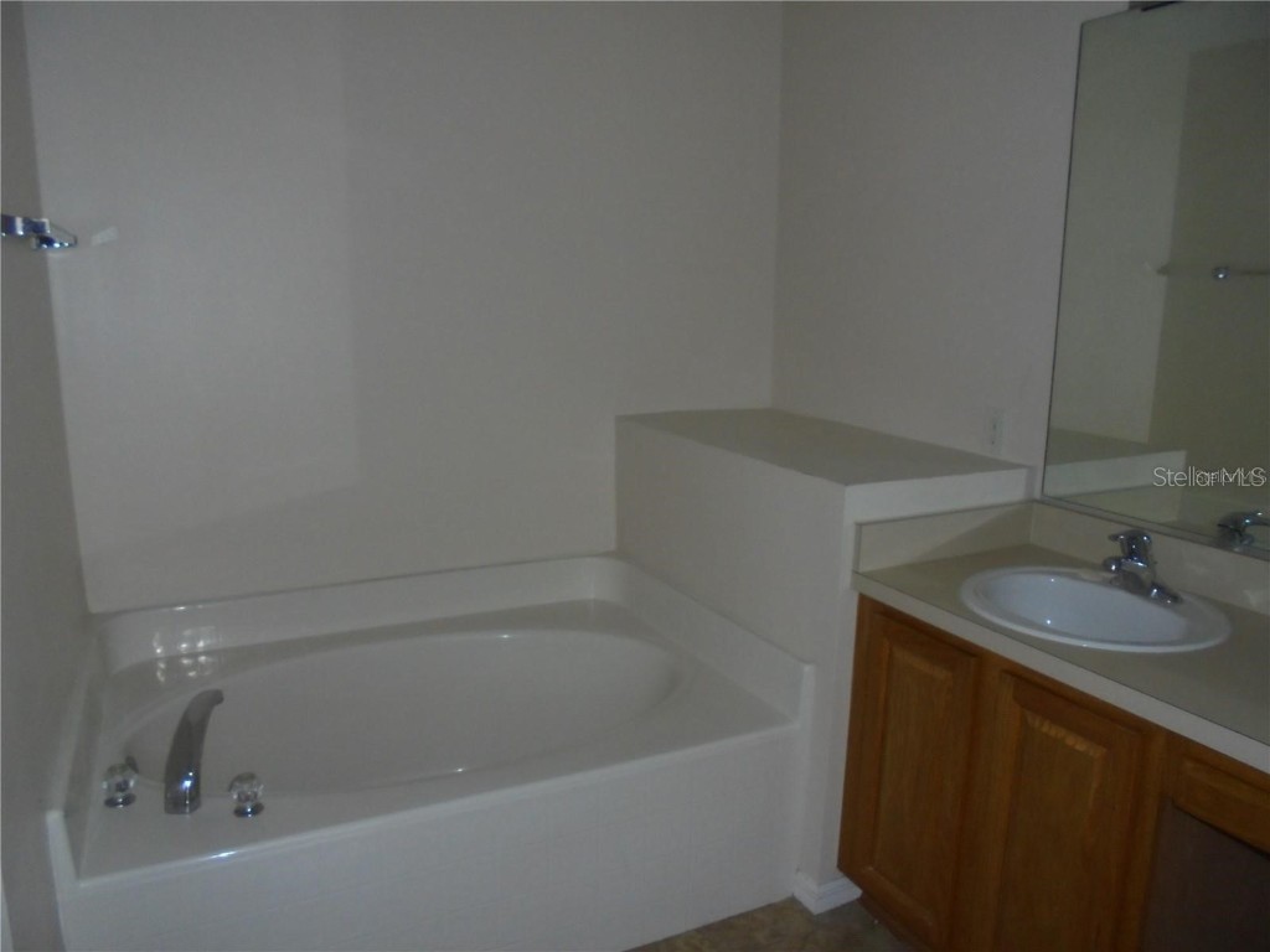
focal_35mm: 26
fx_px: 954
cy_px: 476
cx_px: 635
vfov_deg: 53.1
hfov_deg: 67.3
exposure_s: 1/30
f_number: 3.5
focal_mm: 4.6
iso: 200
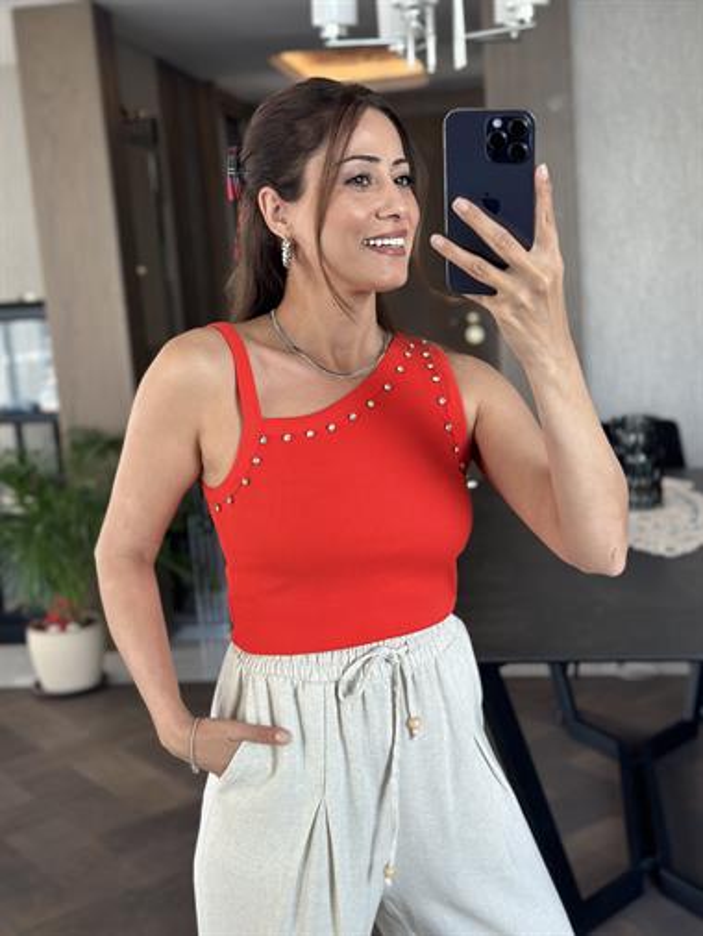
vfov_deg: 39.6
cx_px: 352
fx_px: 1299
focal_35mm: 48
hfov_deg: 30.3
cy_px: 468
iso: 125
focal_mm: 6.86
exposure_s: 1/60
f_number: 1.78
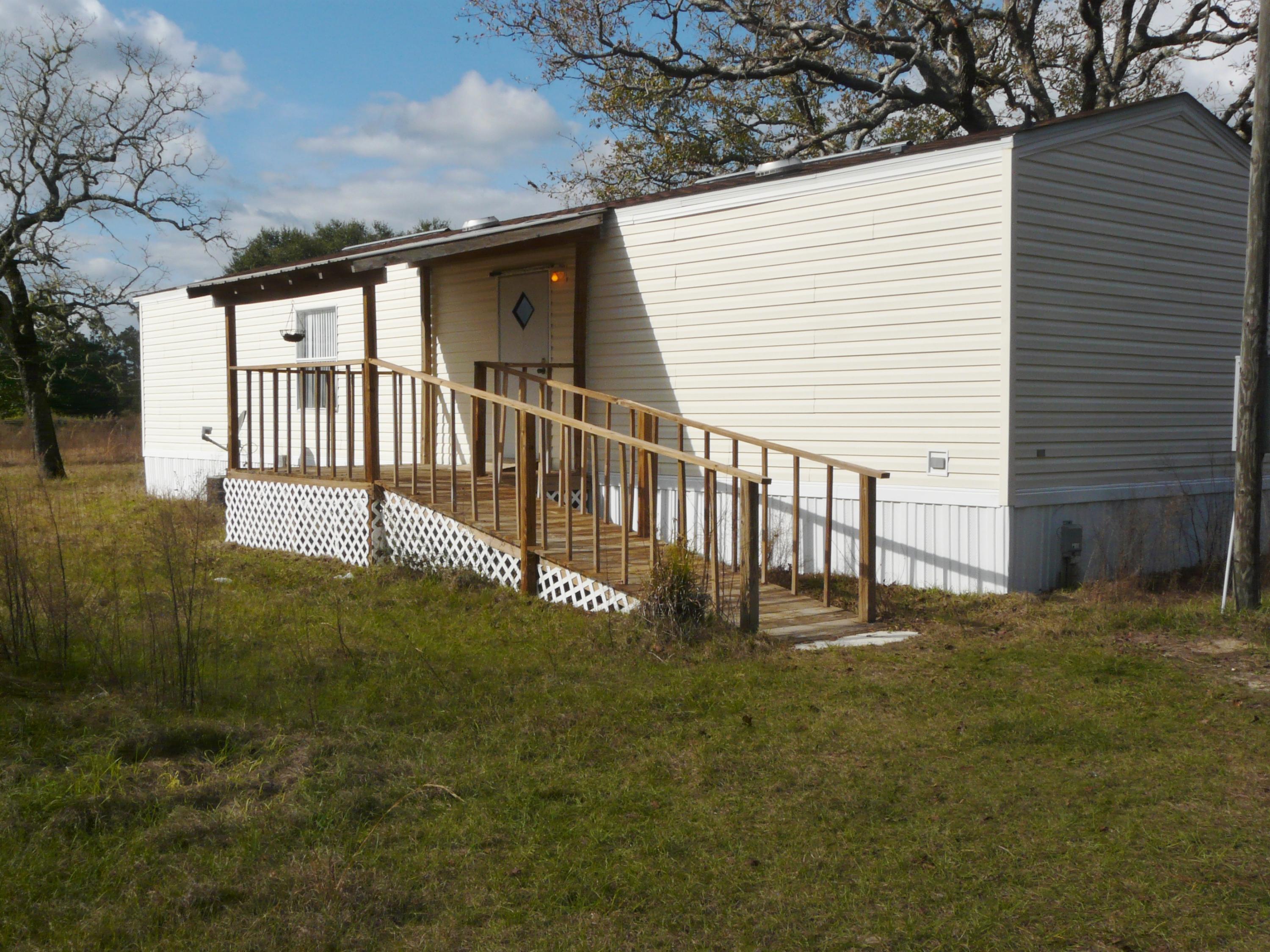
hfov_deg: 50.1
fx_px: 1357
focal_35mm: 37
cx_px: 635
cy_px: 476
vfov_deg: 38.7
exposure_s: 1/400
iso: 100
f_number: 8
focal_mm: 6.1
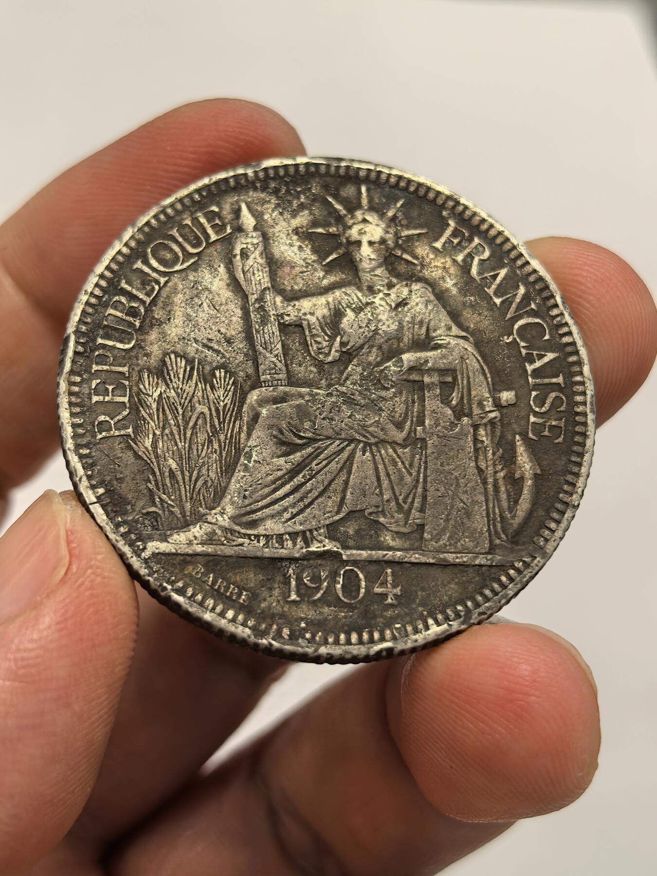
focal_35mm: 54
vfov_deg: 35.5
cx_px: 328
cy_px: 438
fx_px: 1367
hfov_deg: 27.0
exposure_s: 1/100
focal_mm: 6.98
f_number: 2
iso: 250
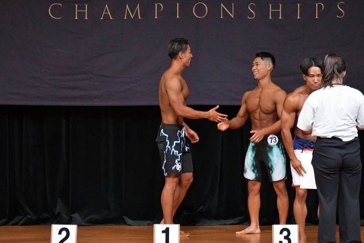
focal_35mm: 289
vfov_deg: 4.8
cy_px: 122
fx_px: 2921
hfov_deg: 7.1
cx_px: 181
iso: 5000
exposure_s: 1/400
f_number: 5.6
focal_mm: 190
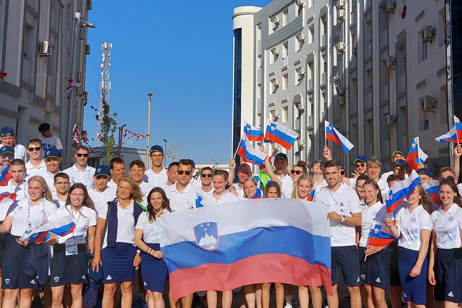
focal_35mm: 45
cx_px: 300
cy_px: 110
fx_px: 577
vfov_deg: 29.7
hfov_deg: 43.1
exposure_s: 1/2554
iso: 25
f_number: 1.8
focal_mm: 5.23
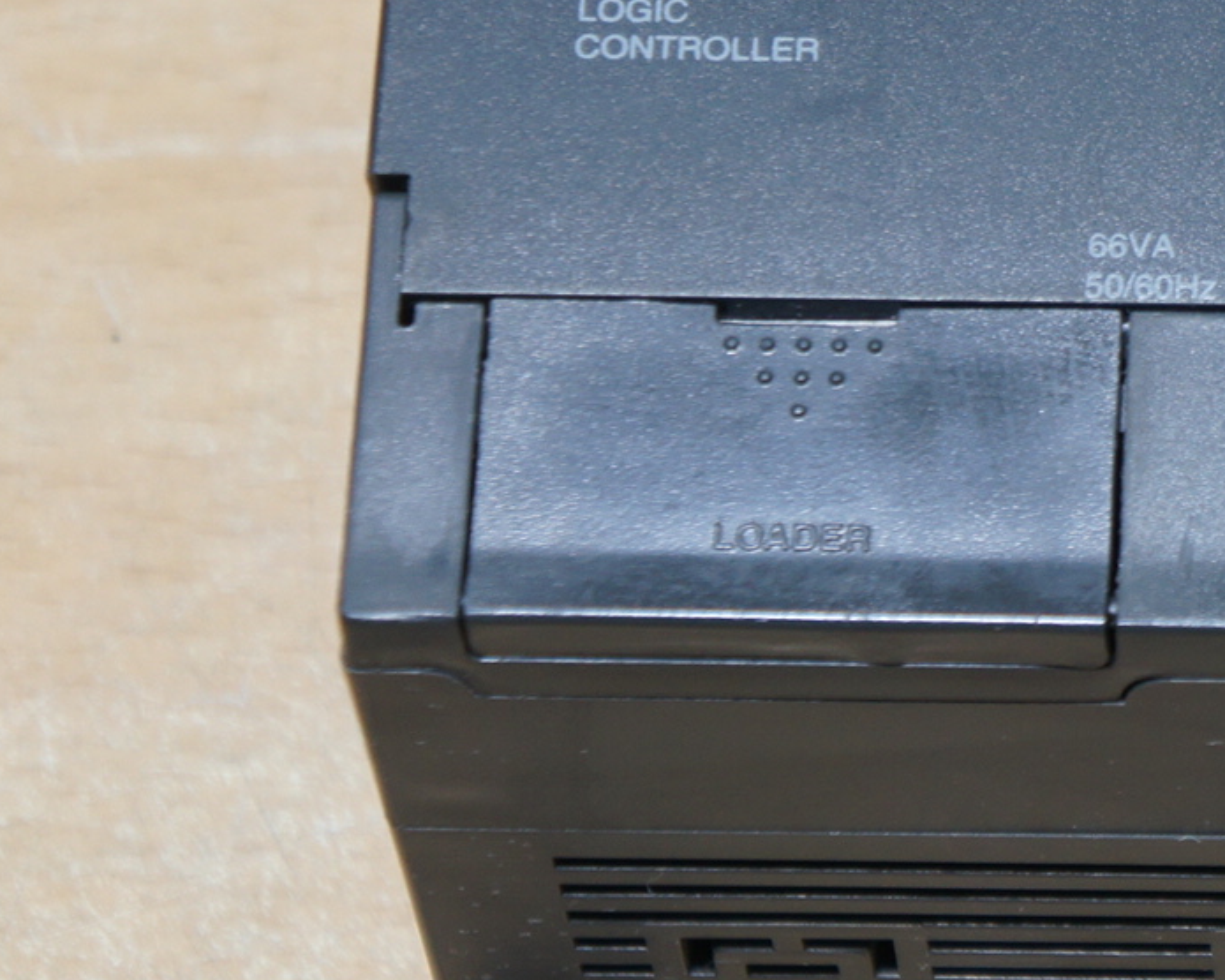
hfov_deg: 7.5
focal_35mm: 255
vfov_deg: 6.1
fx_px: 9229
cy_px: 323
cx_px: 1863
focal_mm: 55
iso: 250
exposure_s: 1/100
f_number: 5.6
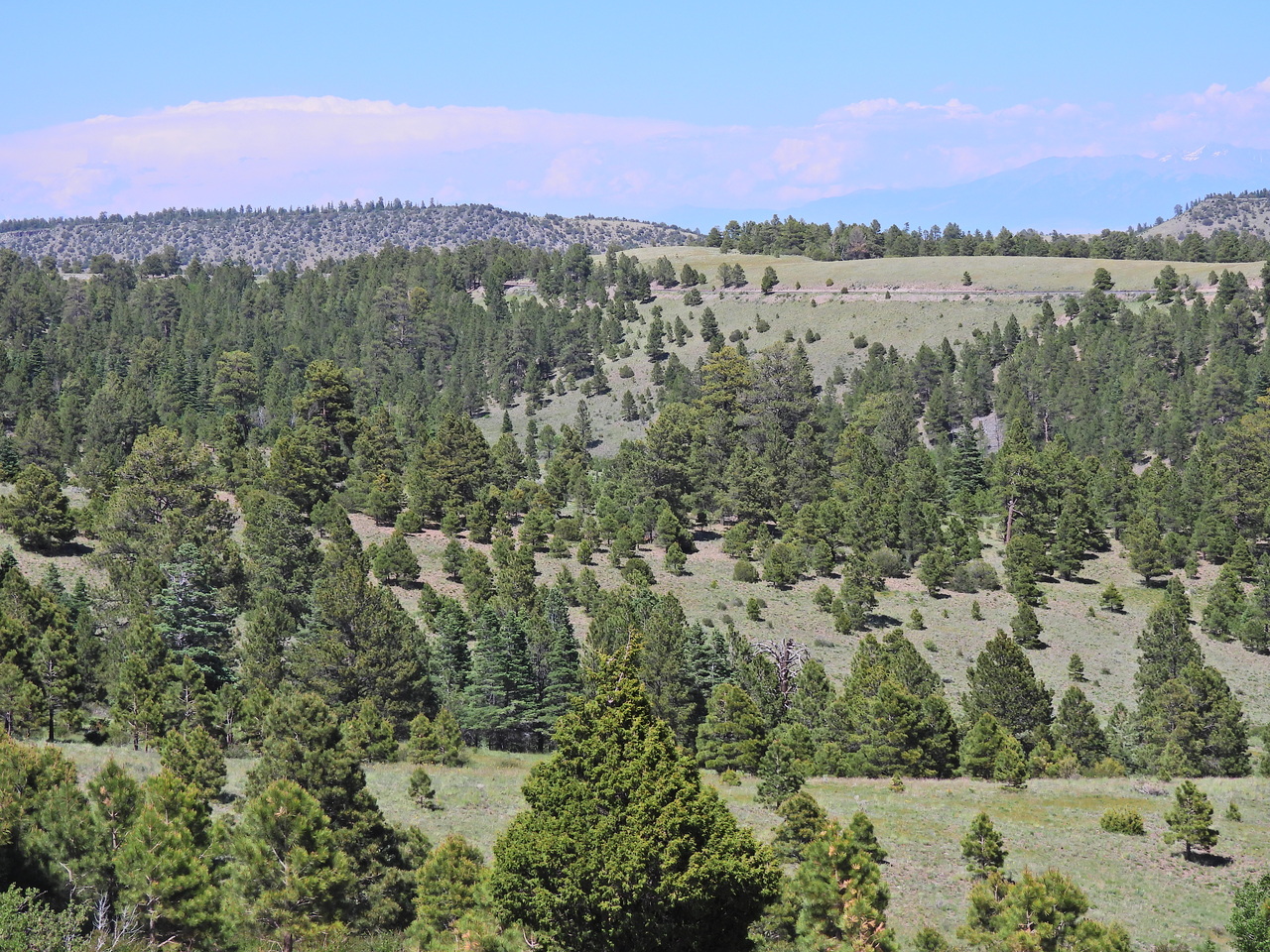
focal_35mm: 105
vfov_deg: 14.1
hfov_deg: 18.7
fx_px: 3852
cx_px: 635
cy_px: 476
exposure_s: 1/1000
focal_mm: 18.7
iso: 100
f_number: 4
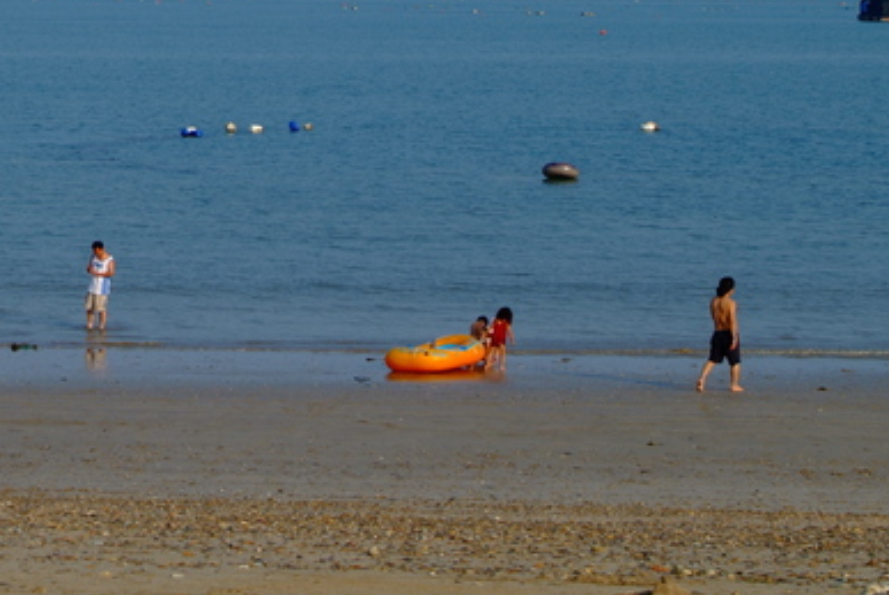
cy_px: 230
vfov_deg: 8.2
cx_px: 210
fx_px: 4153
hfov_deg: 12.2
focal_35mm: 168
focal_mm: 62
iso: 100
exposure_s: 1/250
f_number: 8
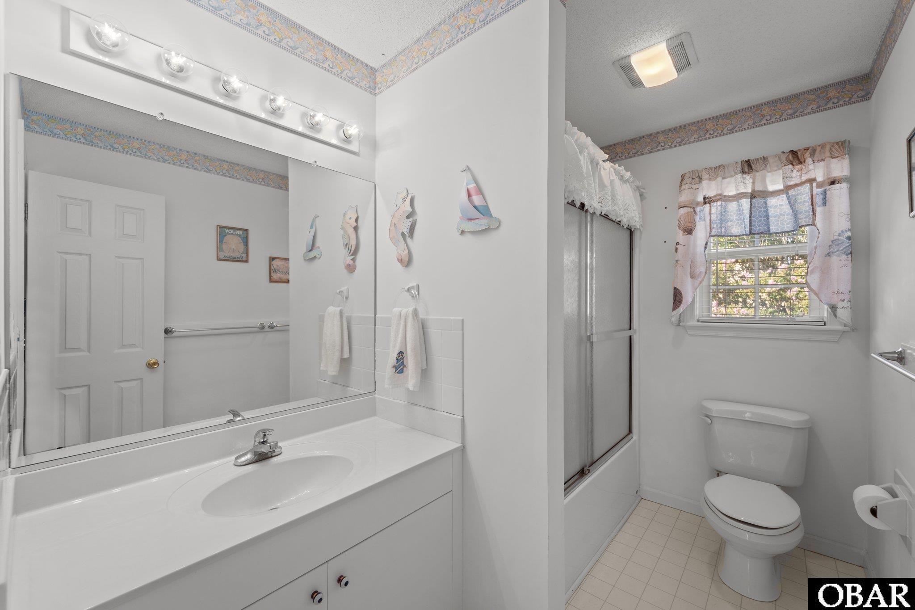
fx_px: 356
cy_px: 305
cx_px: 458
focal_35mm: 14
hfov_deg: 104.3
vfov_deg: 81.2
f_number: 8
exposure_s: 1/4
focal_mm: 14
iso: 100
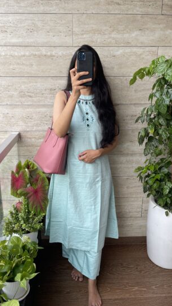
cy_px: 155
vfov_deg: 67.9
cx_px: 78
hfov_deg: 41.4
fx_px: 227
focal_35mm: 28
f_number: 1.6
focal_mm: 5.1
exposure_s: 1/348
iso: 32
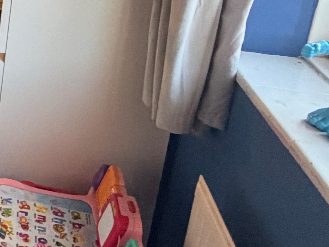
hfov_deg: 23.2
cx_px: -187
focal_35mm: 64
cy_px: -37
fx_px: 608
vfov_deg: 21.5
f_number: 2.2
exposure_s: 1/60
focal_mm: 2.22
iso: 500
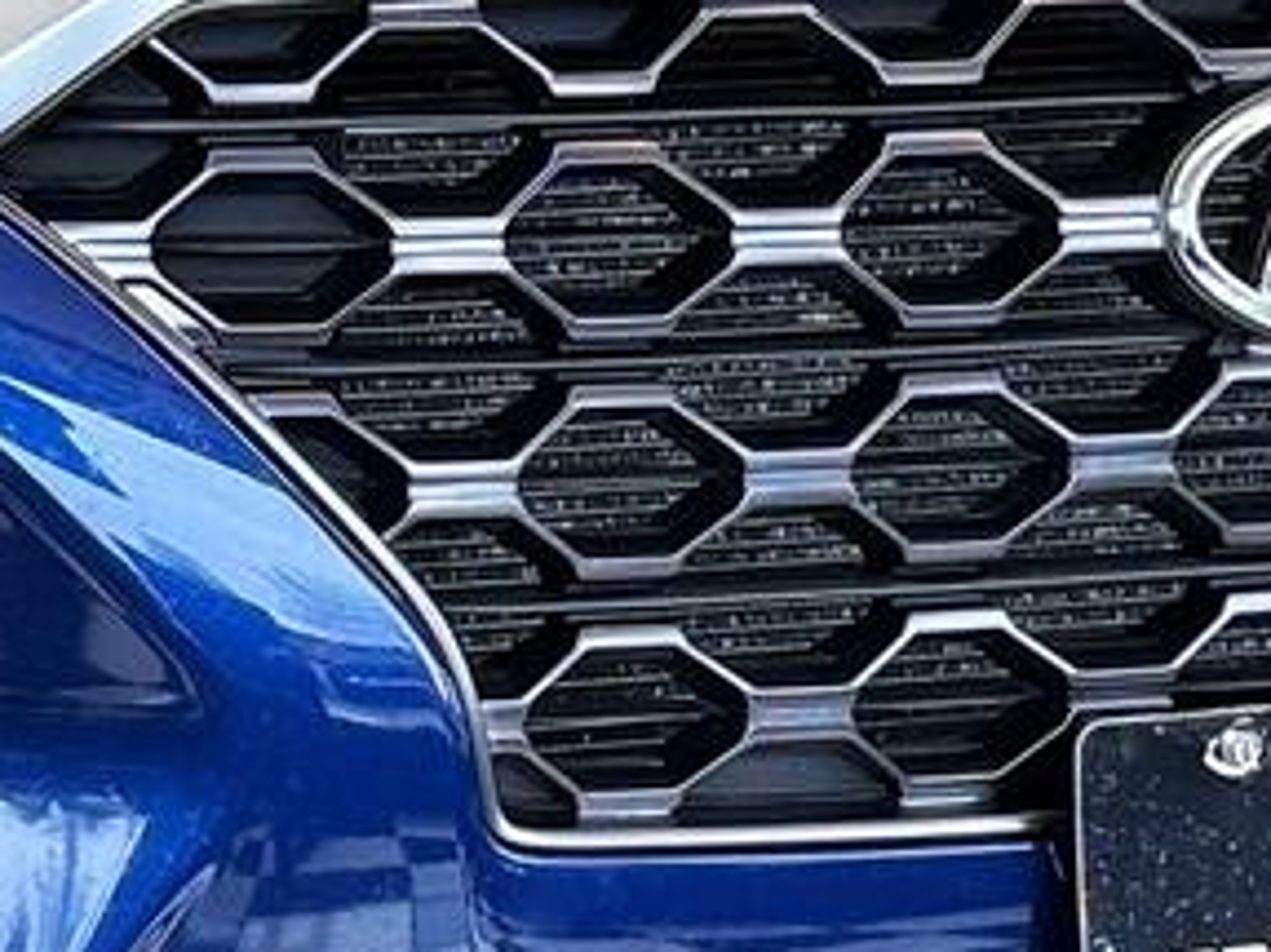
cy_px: 133
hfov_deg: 9.2
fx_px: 7854
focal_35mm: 214
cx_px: 133
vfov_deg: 6.9
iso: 160
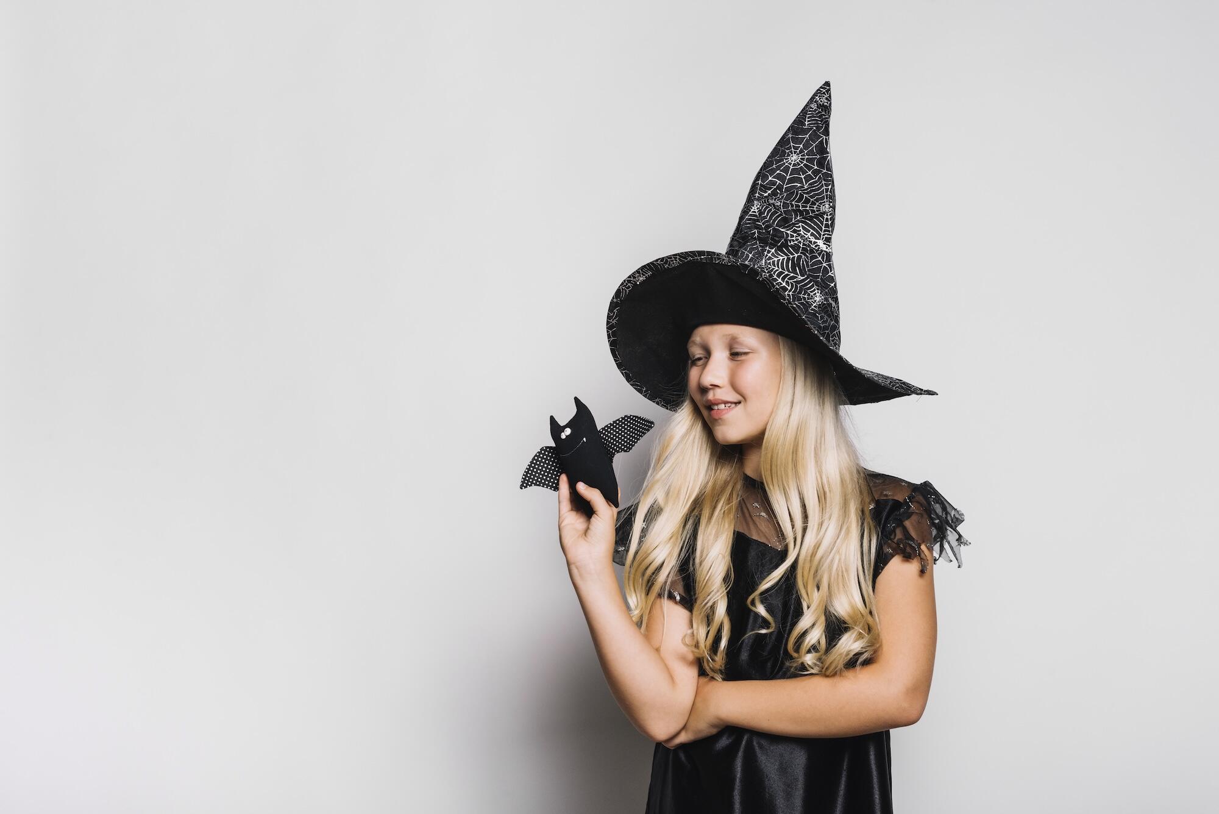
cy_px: 407
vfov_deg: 27.0
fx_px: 1694
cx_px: 610
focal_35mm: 50
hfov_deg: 39.6
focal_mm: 50
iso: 320
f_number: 10
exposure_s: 1/160
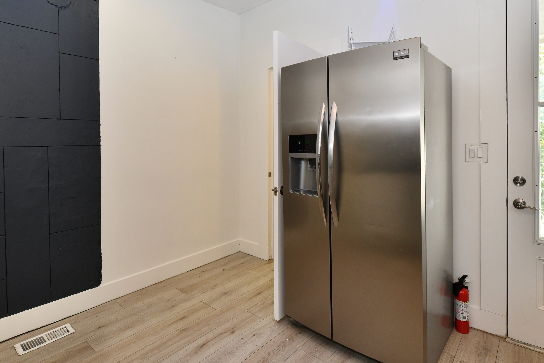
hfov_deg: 86.6
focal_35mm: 19
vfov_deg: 64.1
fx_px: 287
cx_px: 300
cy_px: 150
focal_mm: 14
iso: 640
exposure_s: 1/80
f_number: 6.3
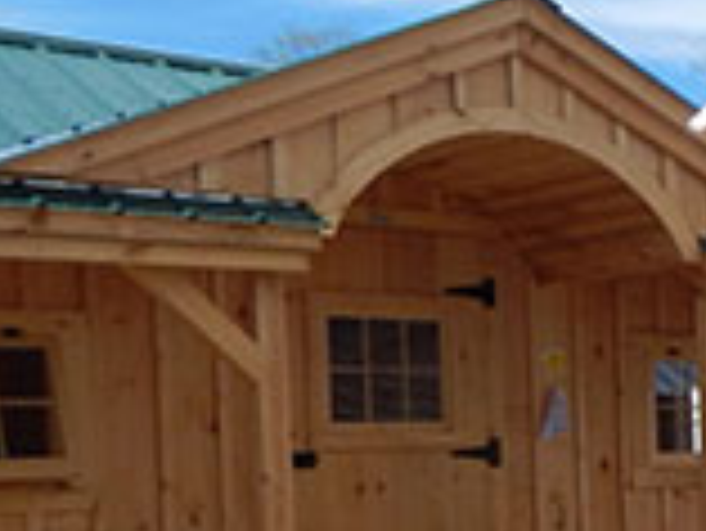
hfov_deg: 17.7
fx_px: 1715
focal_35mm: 84
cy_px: 472
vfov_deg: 17.4
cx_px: 1340
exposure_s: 1/500
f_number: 6
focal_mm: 4
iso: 125
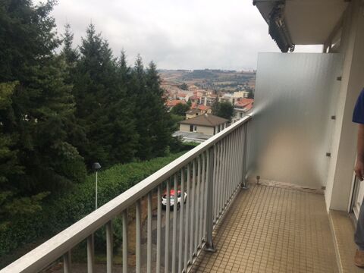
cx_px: 182
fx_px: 305
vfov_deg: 48.2
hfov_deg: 61.7
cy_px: 136
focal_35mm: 29
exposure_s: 1/458
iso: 25
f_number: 2.2
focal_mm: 4.15
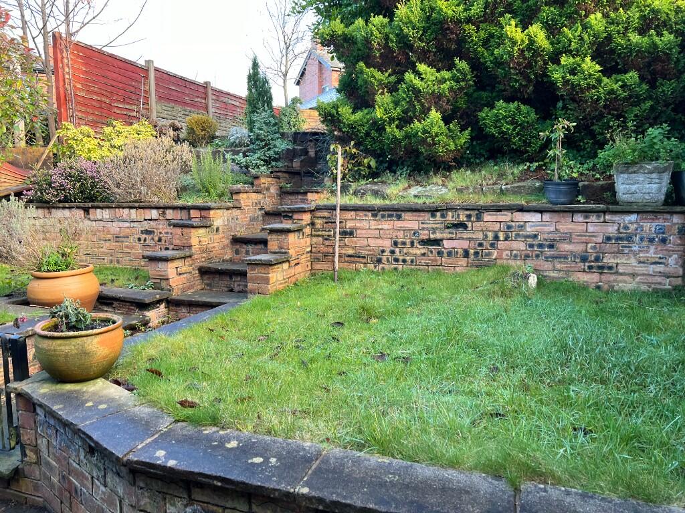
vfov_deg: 53.1
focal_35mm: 26
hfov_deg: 67.3
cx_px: 342
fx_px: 515
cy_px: 256
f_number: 1.5
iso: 50
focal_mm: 5.7
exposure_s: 1/121
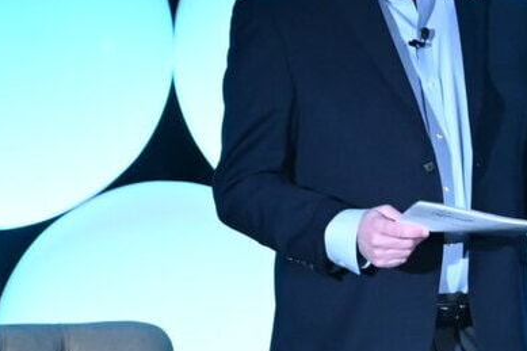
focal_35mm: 1081
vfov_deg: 1.3
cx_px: 1397
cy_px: 120
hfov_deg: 1.9
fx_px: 15817
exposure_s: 1/200
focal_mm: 175
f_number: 4
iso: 4000
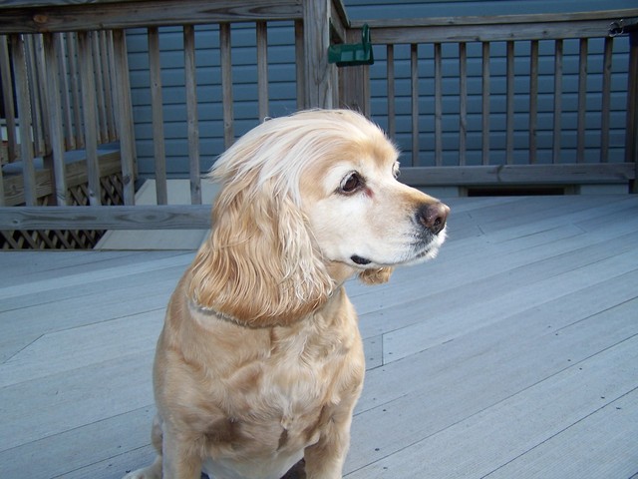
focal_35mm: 38
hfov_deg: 49.0
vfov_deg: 37.7
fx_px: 700
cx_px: 319
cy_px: 240
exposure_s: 1/350
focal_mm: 6.3
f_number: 2.8
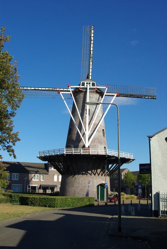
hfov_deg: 34.3
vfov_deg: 49.5
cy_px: 124
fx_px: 270
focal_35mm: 39
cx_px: 84
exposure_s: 1/45
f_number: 16
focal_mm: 26
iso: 100
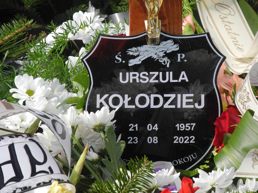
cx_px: 129
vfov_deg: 7.4
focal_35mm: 200
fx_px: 1491
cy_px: 96
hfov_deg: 9.9
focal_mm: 42.6
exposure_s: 1/400
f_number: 5.6
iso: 100
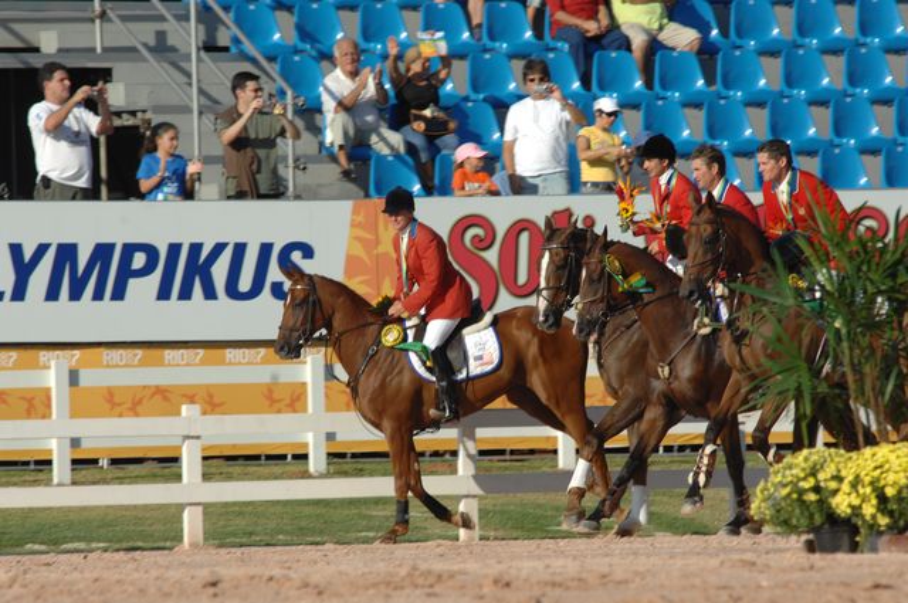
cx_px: 454
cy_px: 302
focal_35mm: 540
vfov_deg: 2.5
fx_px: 13603
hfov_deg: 3.8
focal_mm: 360
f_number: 9
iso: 200
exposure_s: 1/400
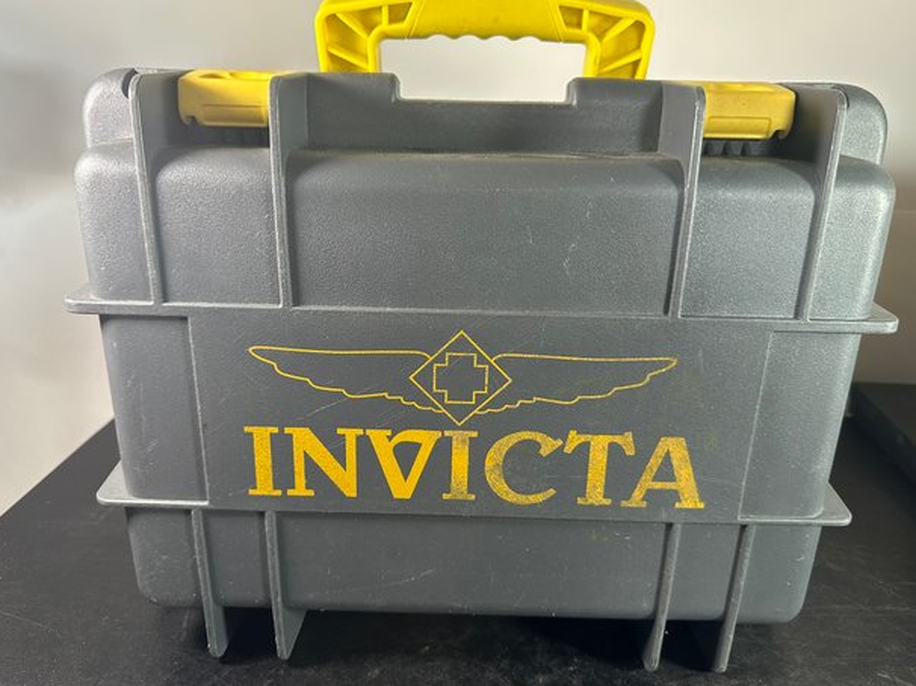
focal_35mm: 25
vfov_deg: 54.8
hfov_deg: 69.4
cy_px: 335
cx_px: 454
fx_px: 661
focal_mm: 6.86
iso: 250
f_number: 1.78
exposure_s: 1/60
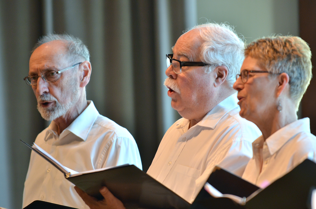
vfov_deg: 4.6
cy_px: 104
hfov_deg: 6.9
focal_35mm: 300
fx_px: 2628
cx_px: 158
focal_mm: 200
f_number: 3.2
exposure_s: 1/200
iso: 800
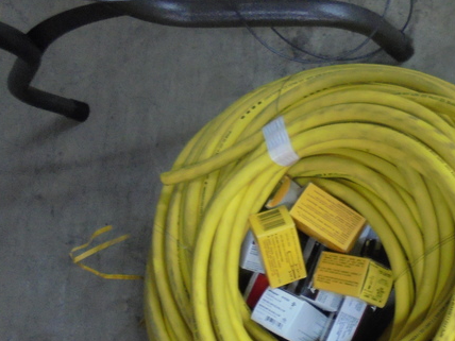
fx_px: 618
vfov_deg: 30.4
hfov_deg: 38.4
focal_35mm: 47
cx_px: 384
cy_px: 253
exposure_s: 1/10
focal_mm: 4.6
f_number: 3.5
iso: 400
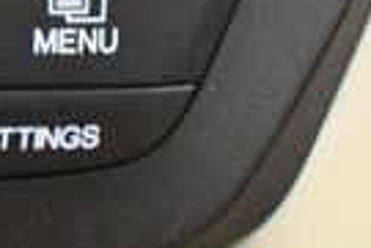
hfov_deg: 11.0
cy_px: -3
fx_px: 1762
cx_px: -344
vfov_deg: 8.0
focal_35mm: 171
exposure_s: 1/60
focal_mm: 18
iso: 5000
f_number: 3.5
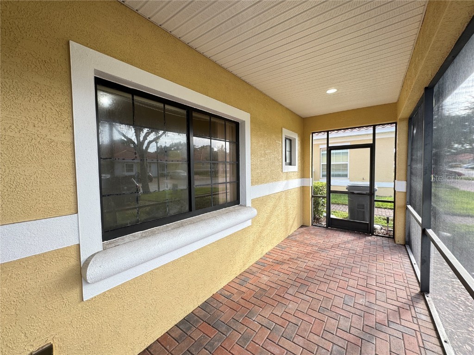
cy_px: 178
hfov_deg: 102.1
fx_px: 192
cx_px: 237
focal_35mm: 14
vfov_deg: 85.7
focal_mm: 2.22
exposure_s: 1/105
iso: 40
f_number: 2.2
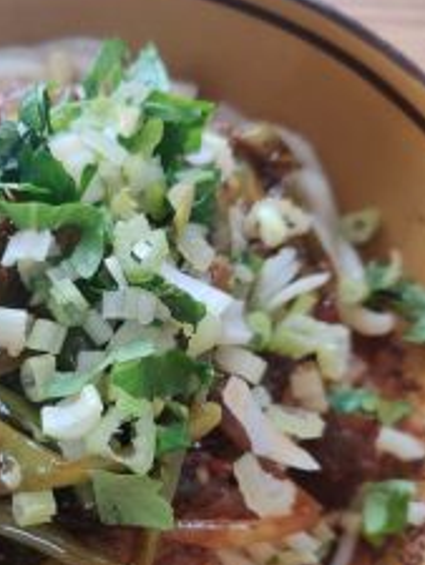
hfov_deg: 29.2
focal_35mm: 48
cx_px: 55
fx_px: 785
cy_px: 382
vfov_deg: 39.1
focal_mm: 4.75
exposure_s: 1/100
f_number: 1.65
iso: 200
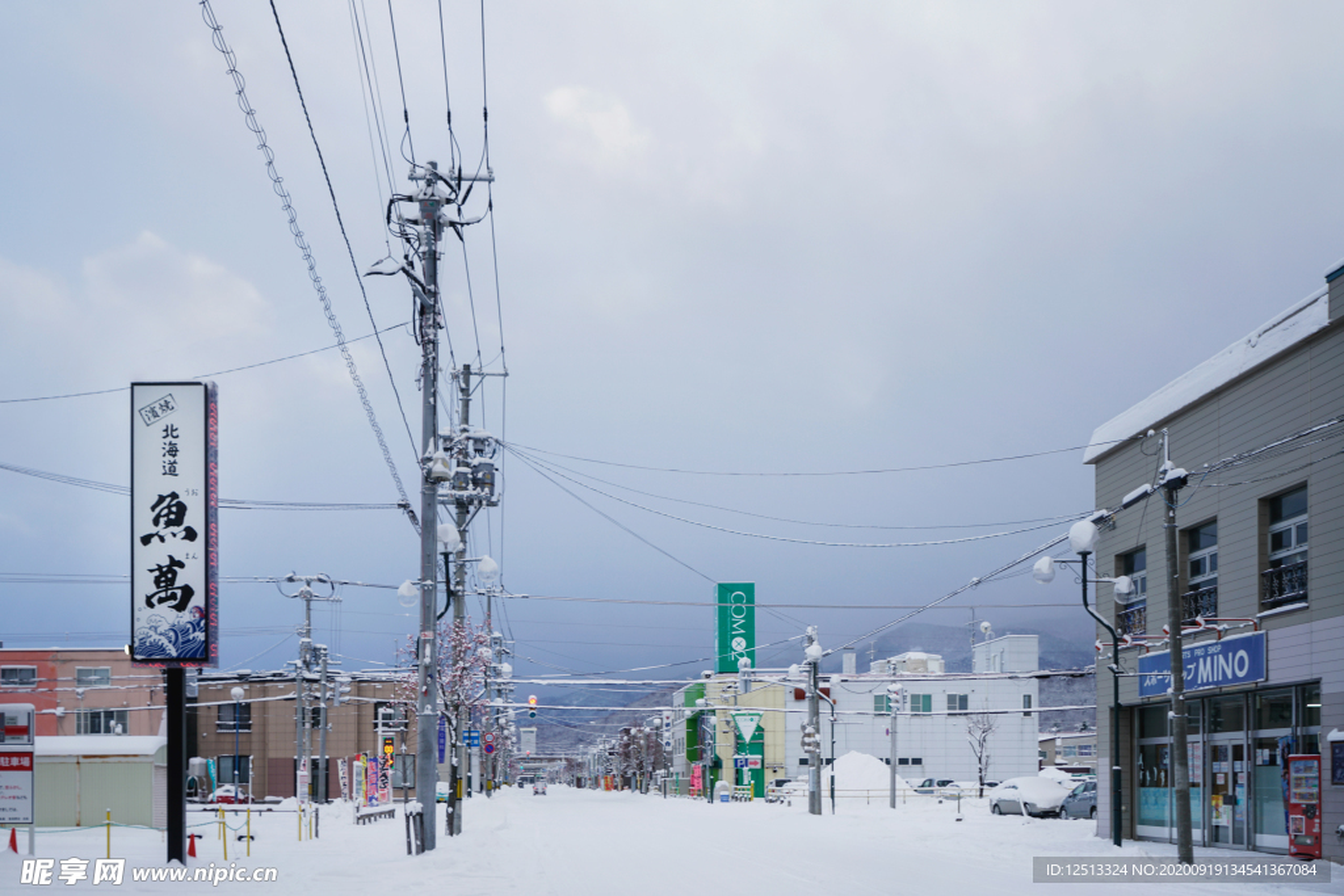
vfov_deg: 37.9
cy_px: 448
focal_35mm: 35
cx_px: 672
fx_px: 1307
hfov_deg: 54.4
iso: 100
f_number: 8
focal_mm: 35
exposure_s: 1/80
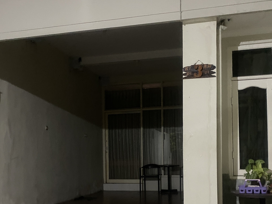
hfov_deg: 43.9
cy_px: 156
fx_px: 338
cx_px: 140
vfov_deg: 32.9
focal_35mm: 43
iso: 1000
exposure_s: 1/30
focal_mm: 4.25
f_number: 1.8
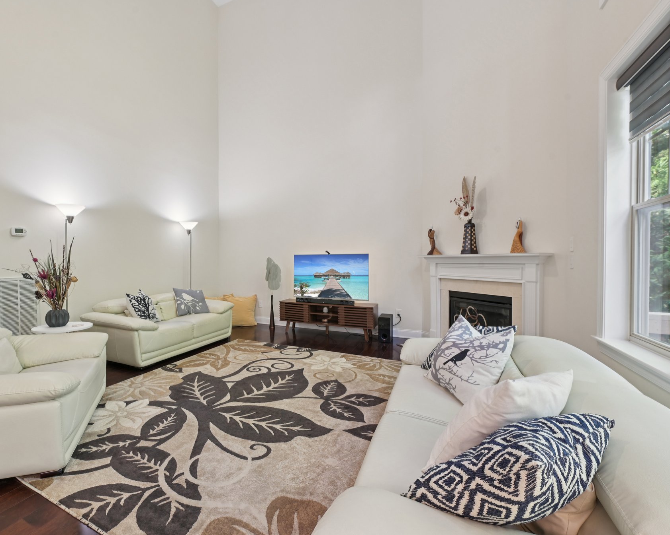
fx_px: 317
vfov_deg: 80.4
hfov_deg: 91.9
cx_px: 267
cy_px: 267
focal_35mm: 16
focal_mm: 14
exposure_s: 1/4
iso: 200
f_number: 9
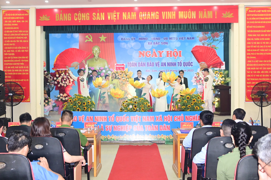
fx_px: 271
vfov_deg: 36.9
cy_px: 90
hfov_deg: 53.1
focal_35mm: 36
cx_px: 136
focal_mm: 24
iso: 1600
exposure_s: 1/200
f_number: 4
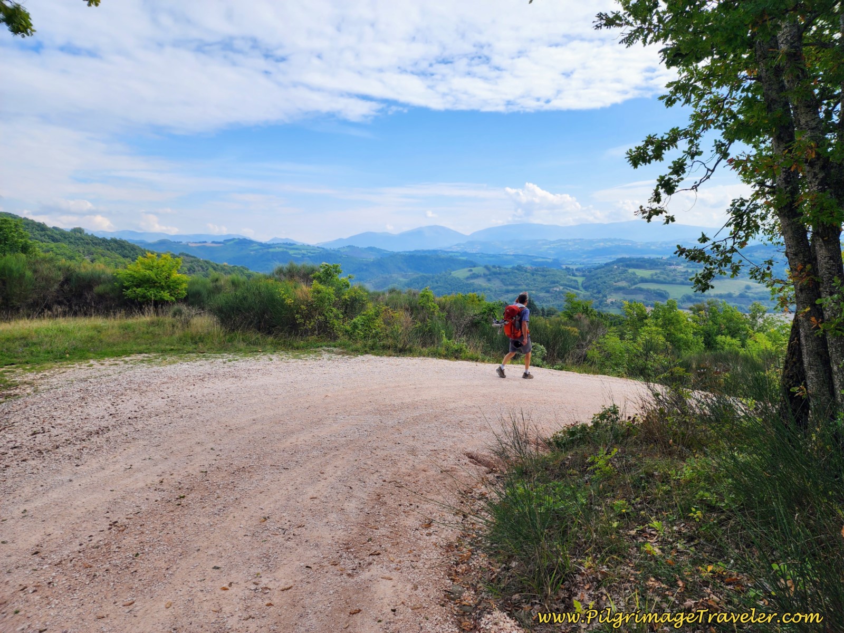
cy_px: 316
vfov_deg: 58.9
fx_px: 561
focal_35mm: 23
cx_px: 422
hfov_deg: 73.9
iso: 12
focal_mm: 6.4
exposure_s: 1/799
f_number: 1.8
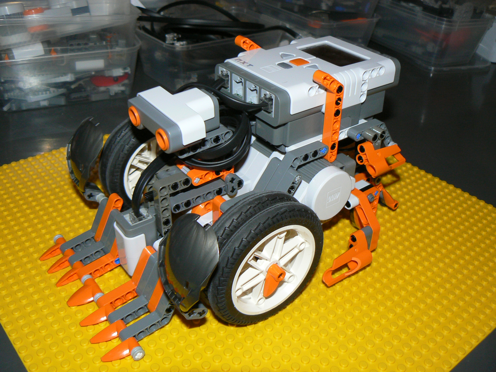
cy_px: 186
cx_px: 248
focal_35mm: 36
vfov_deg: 39.7
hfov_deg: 51.4
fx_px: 516
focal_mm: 6
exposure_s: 1/30
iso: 100
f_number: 2.8
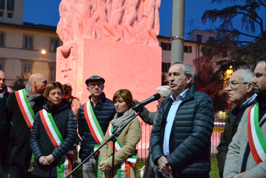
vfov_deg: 28.1
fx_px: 355
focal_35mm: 48
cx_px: 133
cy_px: 89
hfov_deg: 41.1
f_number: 4.5
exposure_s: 1/50
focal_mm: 32
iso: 3200
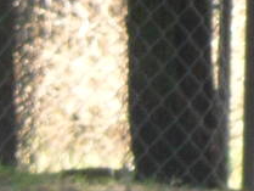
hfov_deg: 1.0
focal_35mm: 2068
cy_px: -168
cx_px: 653
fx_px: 15183
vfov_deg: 0.7
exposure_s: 1/60
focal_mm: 46.8
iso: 120
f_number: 5.9
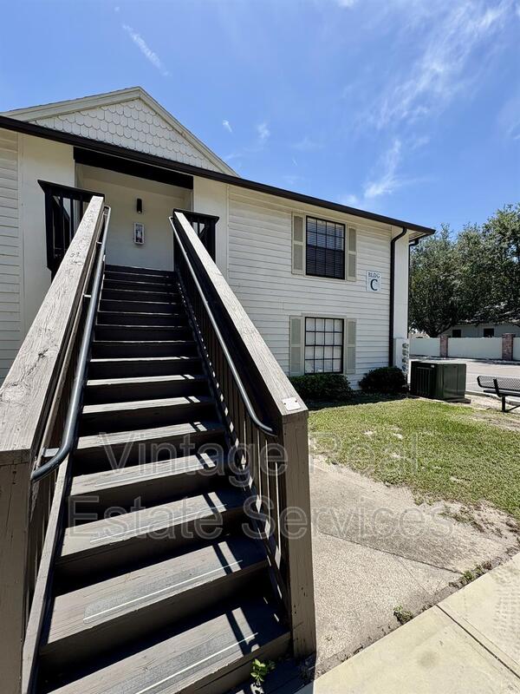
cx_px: 260
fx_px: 280
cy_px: 347
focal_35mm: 14
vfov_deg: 102.1
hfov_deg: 85.7
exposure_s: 1/889
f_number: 2.2
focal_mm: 2.22
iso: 40
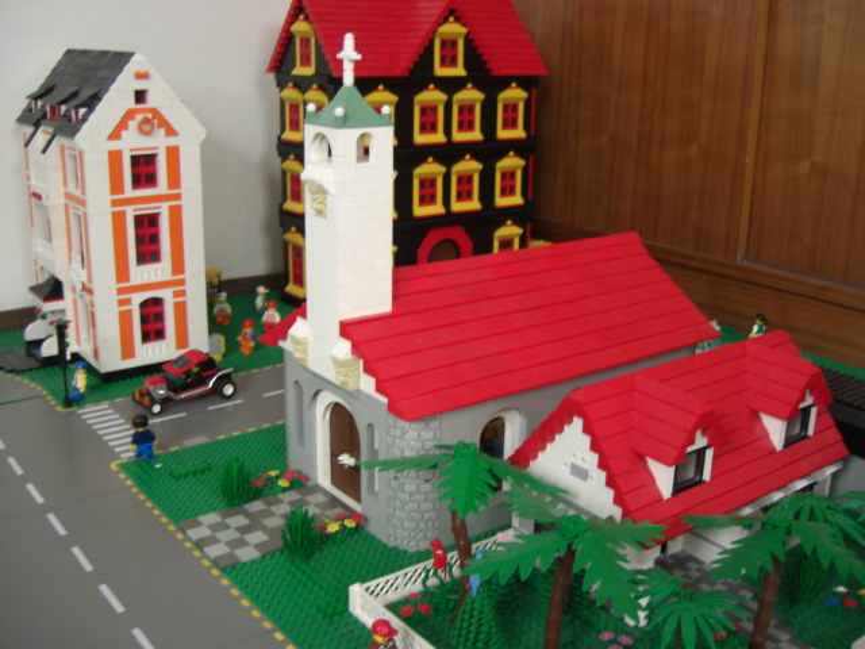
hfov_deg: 49.0
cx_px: 432
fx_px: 950
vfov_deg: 37.7
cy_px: 324
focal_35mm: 38
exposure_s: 1/40
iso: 200
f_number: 2.8
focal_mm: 7.9
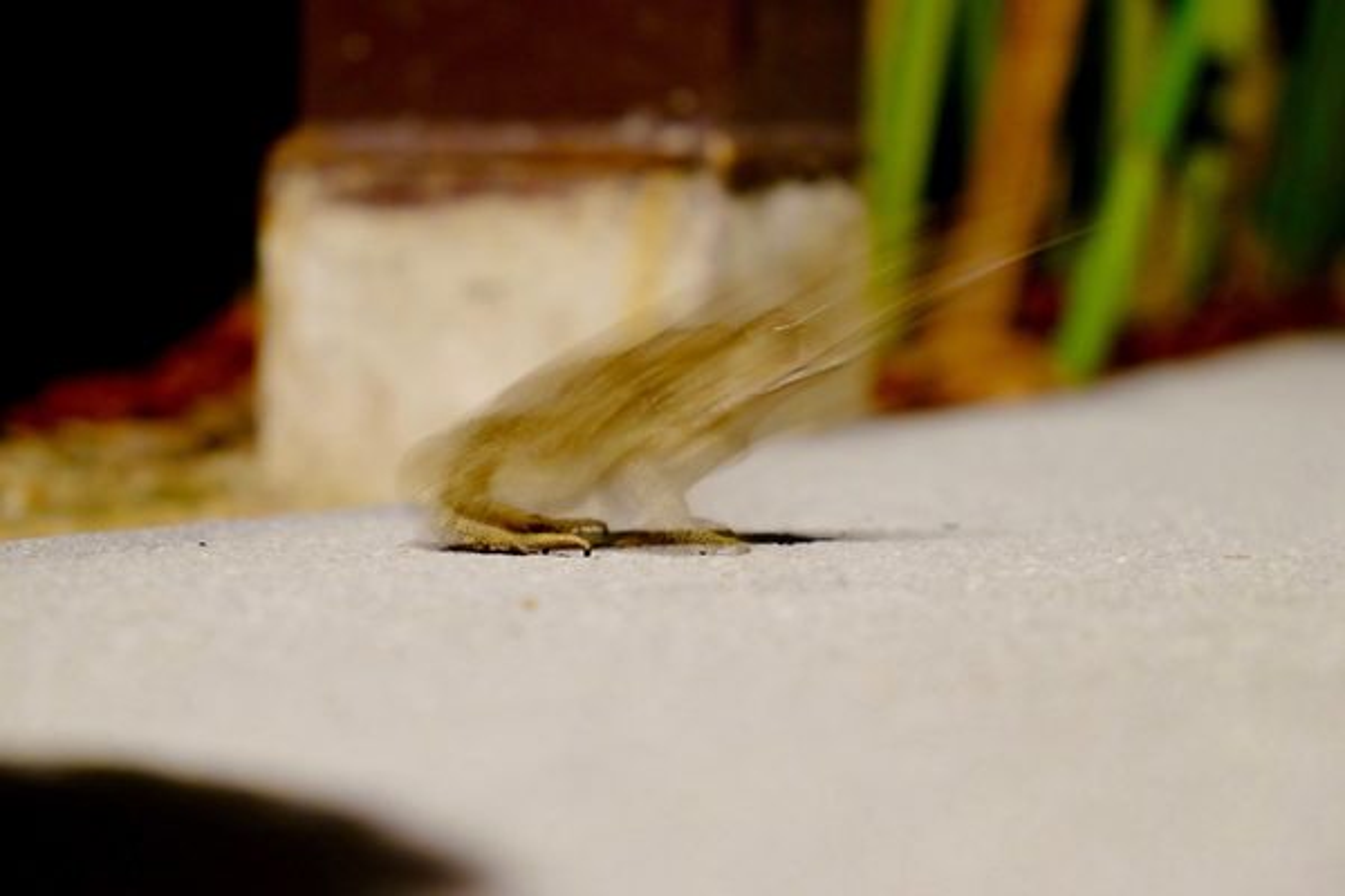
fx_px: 3101
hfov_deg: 24.5
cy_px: 448
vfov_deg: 16.5
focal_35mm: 83
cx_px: 672
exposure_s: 1/8
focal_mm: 55
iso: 3200
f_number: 4.5
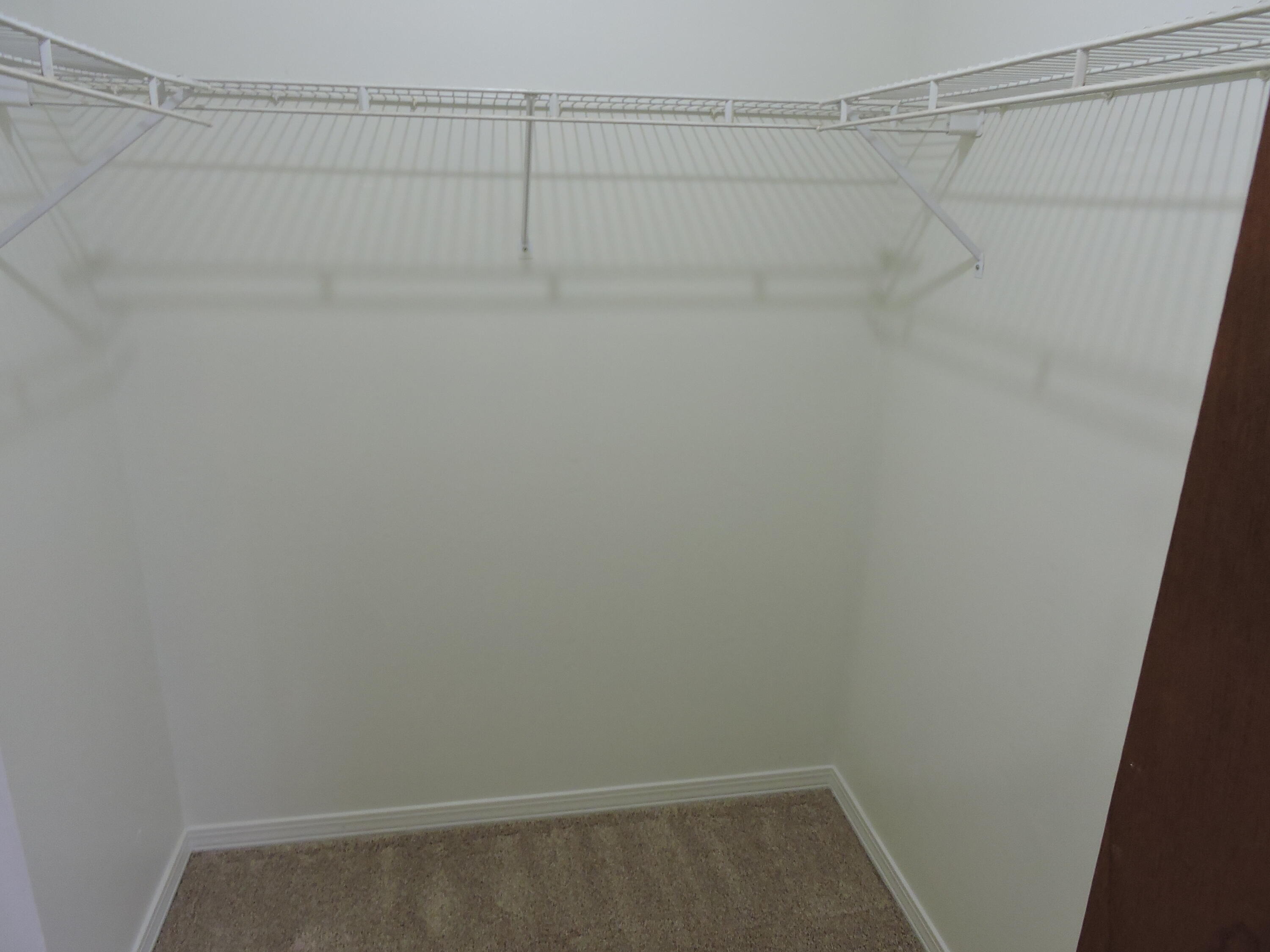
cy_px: 476
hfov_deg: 71.6
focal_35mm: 24
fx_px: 881
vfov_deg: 56.8
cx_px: 635
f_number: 3.3
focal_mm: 4.3
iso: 320
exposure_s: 1/30
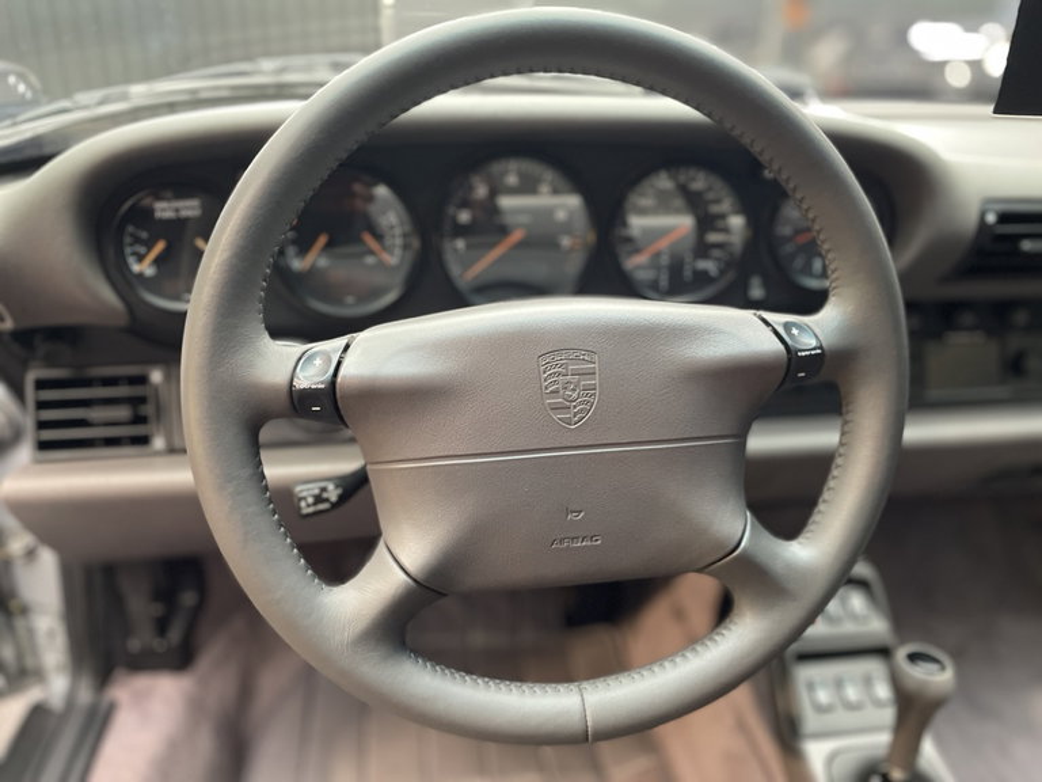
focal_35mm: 26
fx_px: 783
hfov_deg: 67.3
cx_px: 521
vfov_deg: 53.1
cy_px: 391
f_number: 1.6
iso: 400
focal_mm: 4.2
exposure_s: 1/33
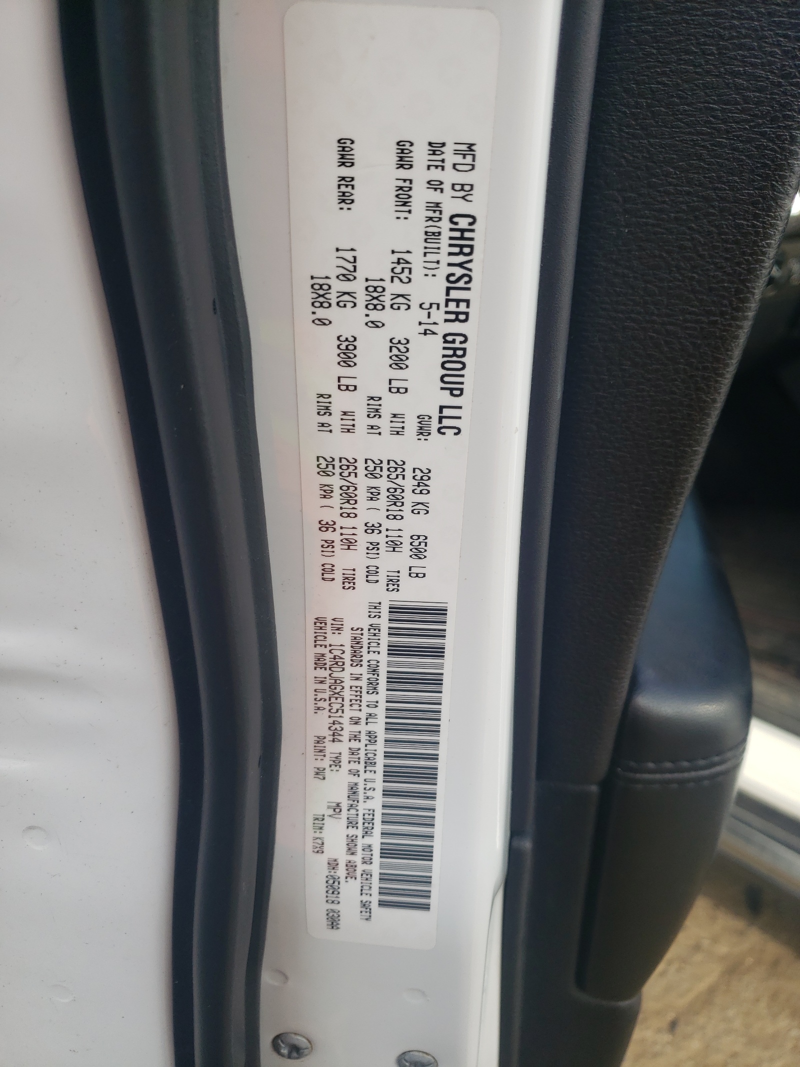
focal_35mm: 26
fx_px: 801
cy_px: 534
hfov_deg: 53.1
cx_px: 400
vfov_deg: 67.3
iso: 50
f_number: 1.5
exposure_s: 1/833
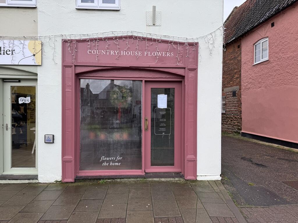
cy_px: 112
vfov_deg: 56.8
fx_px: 207
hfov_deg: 71.6
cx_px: 149
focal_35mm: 24
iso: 80
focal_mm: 6.76
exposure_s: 1/457
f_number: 1.78
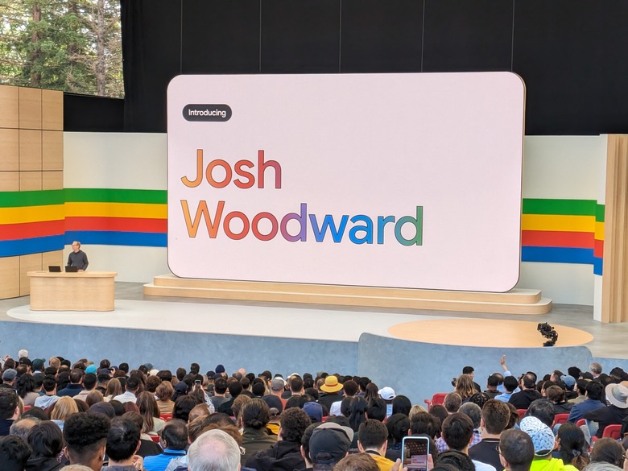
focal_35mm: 49
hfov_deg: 38.9
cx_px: 314
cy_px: 236
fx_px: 889
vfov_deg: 29.7
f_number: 1.7
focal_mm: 4.53
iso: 82
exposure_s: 1/521
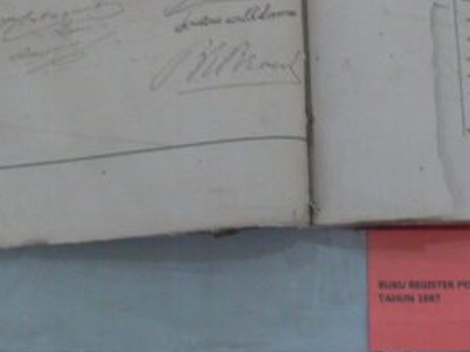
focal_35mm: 96
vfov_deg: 14.7
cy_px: -111
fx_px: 1303
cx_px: 272
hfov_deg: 20.4
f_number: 2.8
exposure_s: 1/15
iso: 200
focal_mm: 7.4
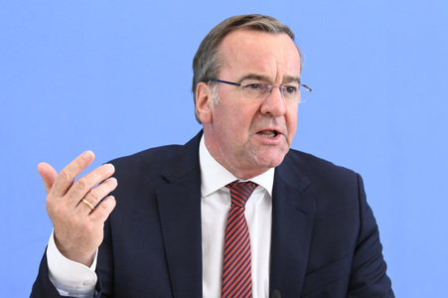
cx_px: 224
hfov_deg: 20.0
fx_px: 1268
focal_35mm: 102
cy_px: 149
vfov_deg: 13.4
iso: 3200
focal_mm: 102
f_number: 5.6
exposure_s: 1/640
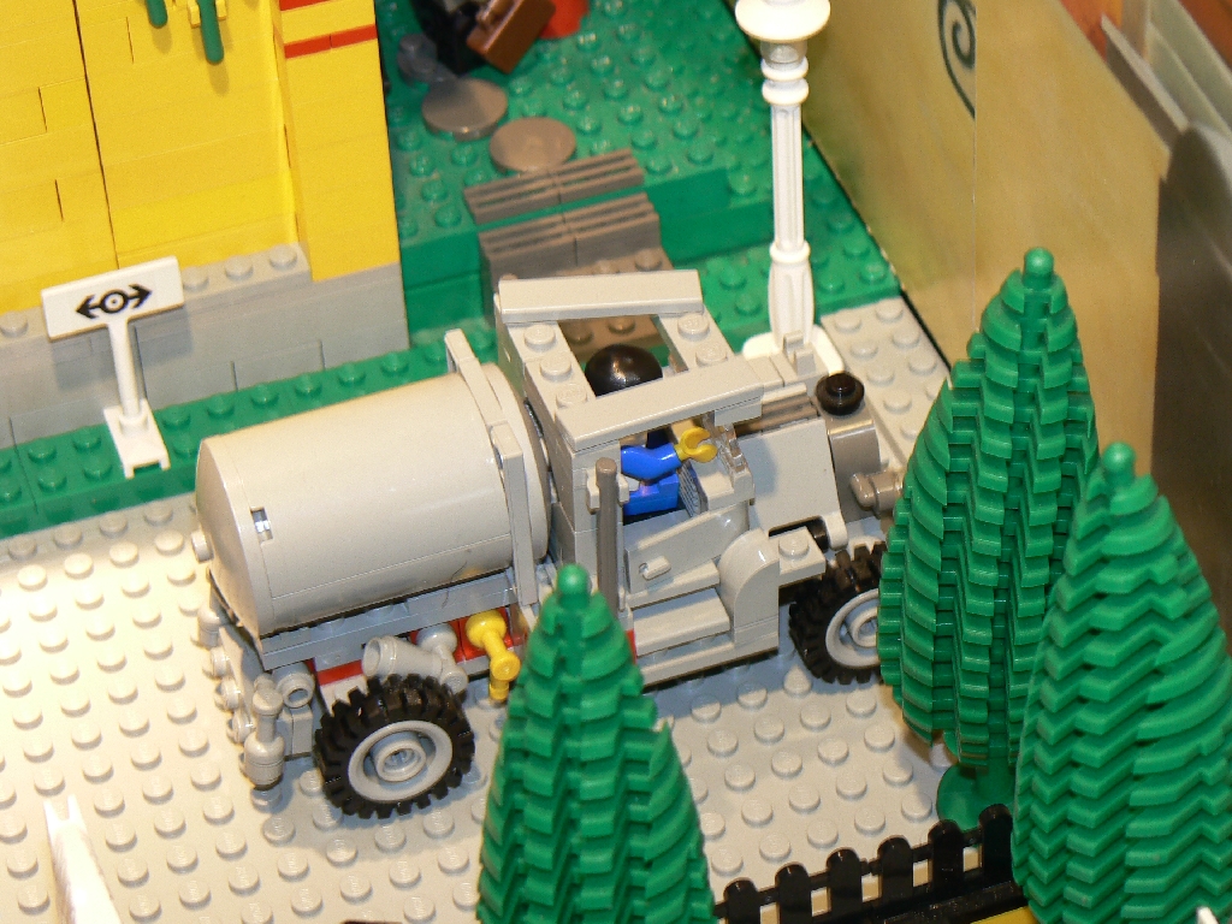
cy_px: 462
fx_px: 3986
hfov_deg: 17.6
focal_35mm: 112
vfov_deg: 13.2
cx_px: 616
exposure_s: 1/30
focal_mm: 18.6
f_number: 3.2
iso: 100
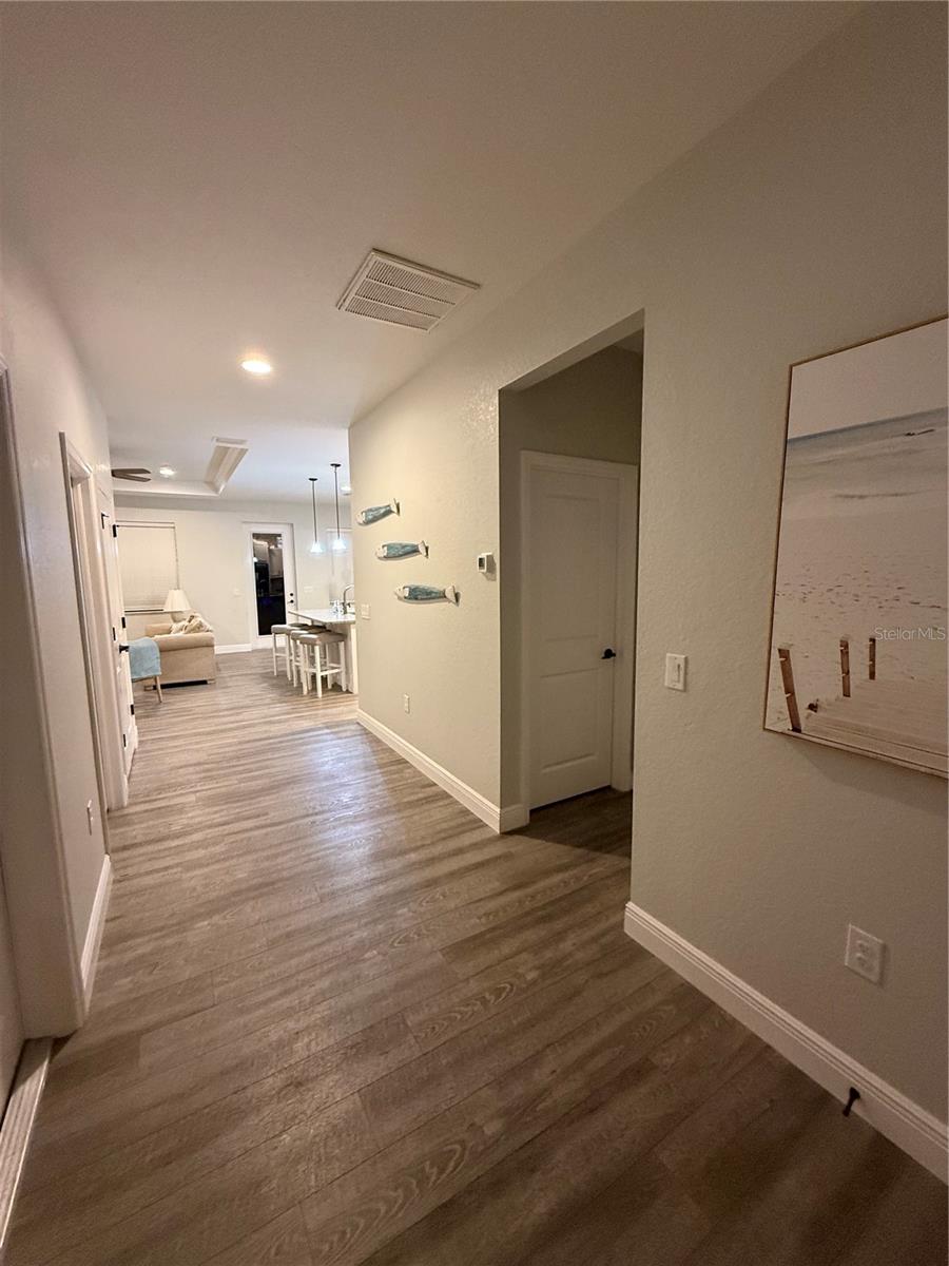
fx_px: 512
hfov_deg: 85.7
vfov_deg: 102.1
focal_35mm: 14
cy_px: 633
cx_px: 474
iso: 500
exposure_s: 1/60
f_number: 2.2
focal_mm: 2.22
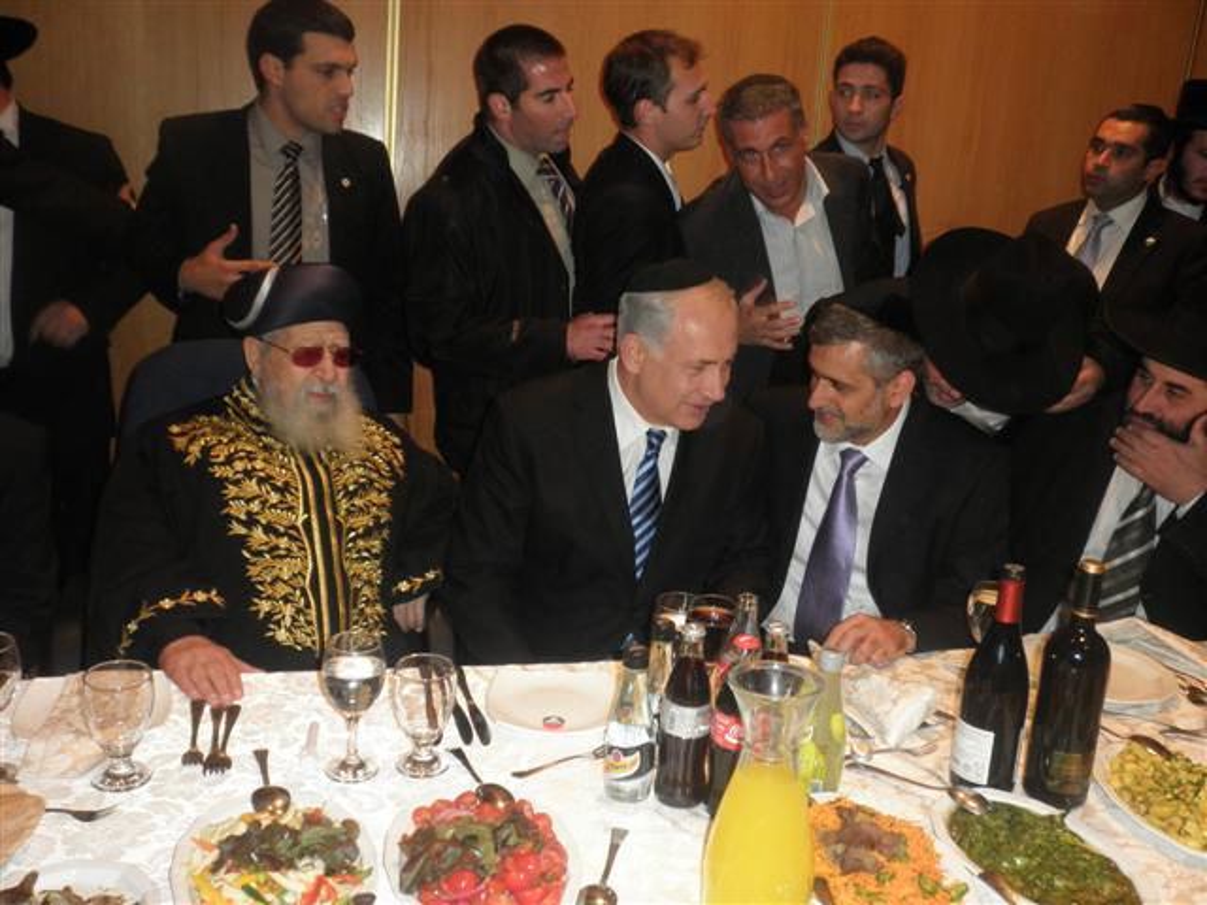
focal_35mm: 35
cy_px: 452
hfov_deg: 52.6
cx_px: 604
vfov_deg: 40.7
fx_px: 1220
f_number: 3.2
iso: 200
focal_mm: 6.1
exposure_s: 1/60
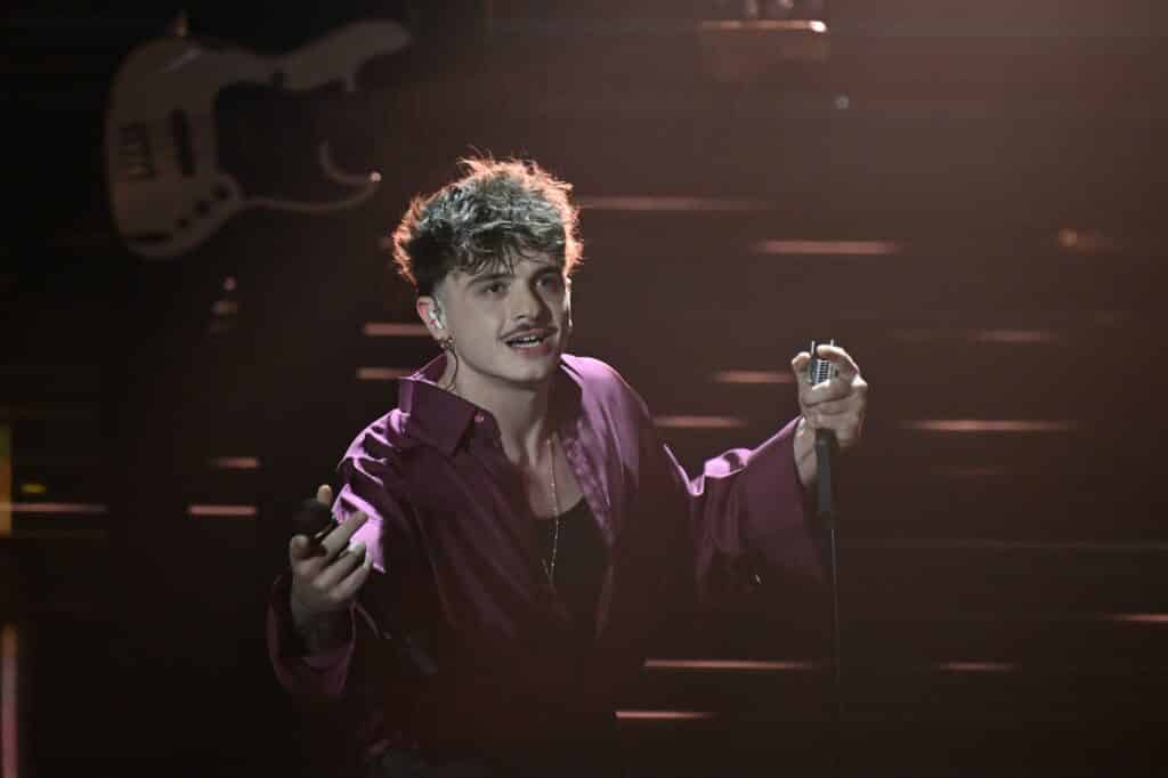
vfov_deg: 3.3
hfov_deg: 4.9
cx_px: 584
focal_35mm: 420
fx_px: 13622
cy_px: 389
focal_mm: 280
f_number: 4
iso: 4000
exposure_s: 1/100
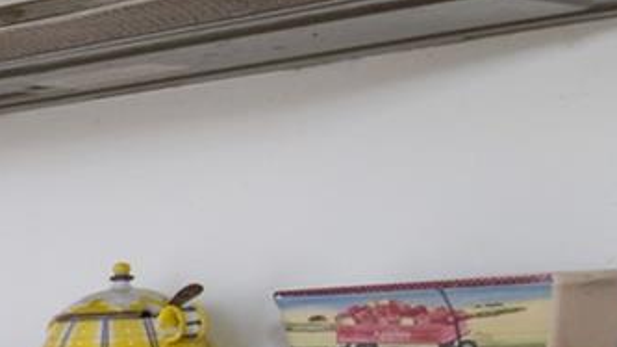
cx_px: -1175
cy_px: 289
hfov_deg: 11.8
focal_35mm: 106
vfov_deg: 11.3
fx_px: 1737
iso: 640
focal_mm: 11
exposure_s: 1/80
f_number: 11
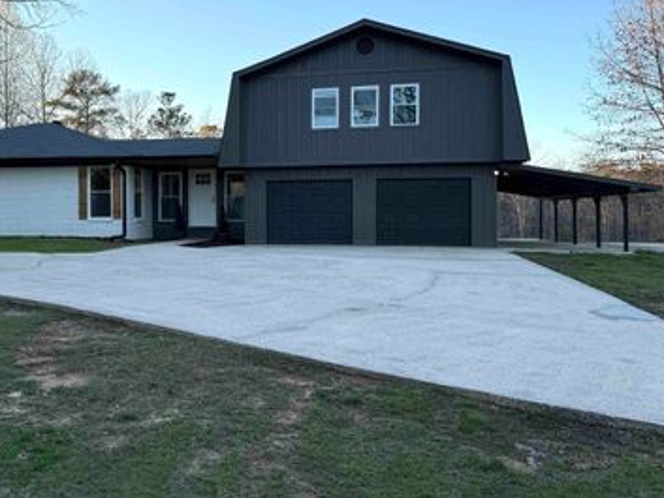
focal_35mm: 34
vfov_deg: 41.7
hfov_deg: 53.0
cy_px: 208
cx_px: 228
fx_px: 652
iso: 80
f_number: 1.78
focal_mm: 6.76
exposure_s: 1/931
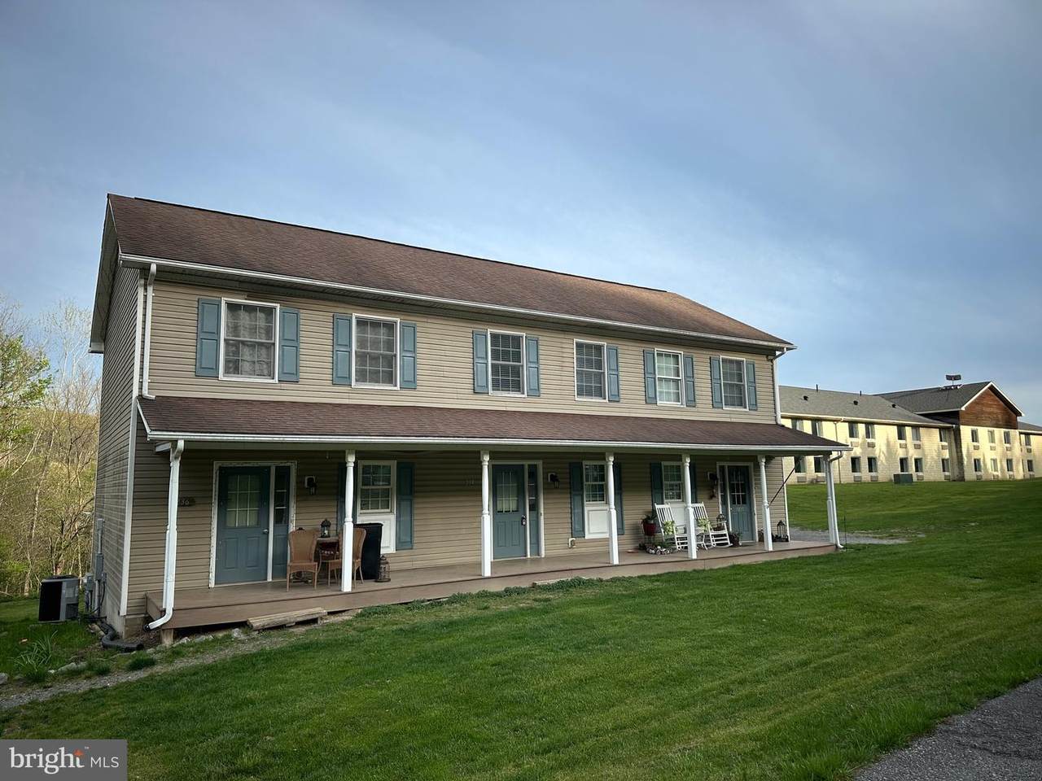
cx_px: 521
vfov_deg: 56.8
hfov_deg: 71.6
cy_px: 390
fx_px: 722
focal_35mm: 24
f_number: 1.78
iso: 80
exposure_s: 1/1692
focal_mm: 6.86
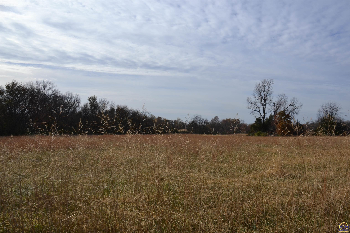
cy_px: 116
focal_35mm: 30
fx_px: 292
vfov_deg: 43.6
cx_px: 175
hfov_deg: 61.9
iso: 100
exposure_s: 1/320
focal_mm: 20
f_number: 9
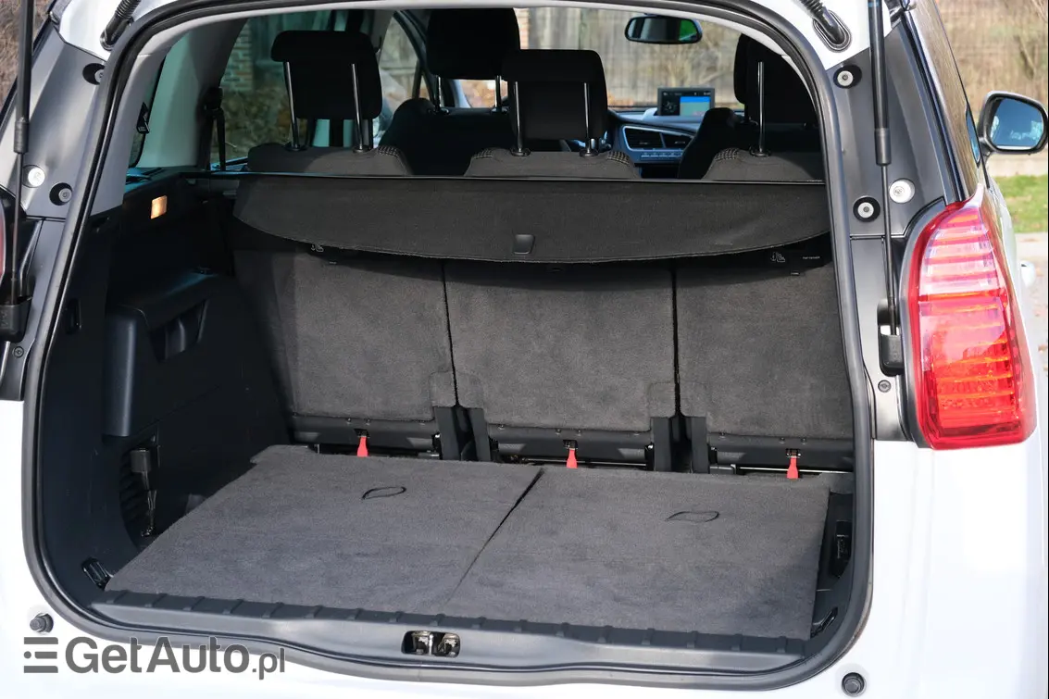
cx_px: 524
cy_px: 350
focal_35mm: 56
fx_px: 1631
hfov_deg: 35.6
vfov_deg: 24.2
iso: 320
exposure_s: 1/140
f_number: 4.5
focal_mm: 37.4
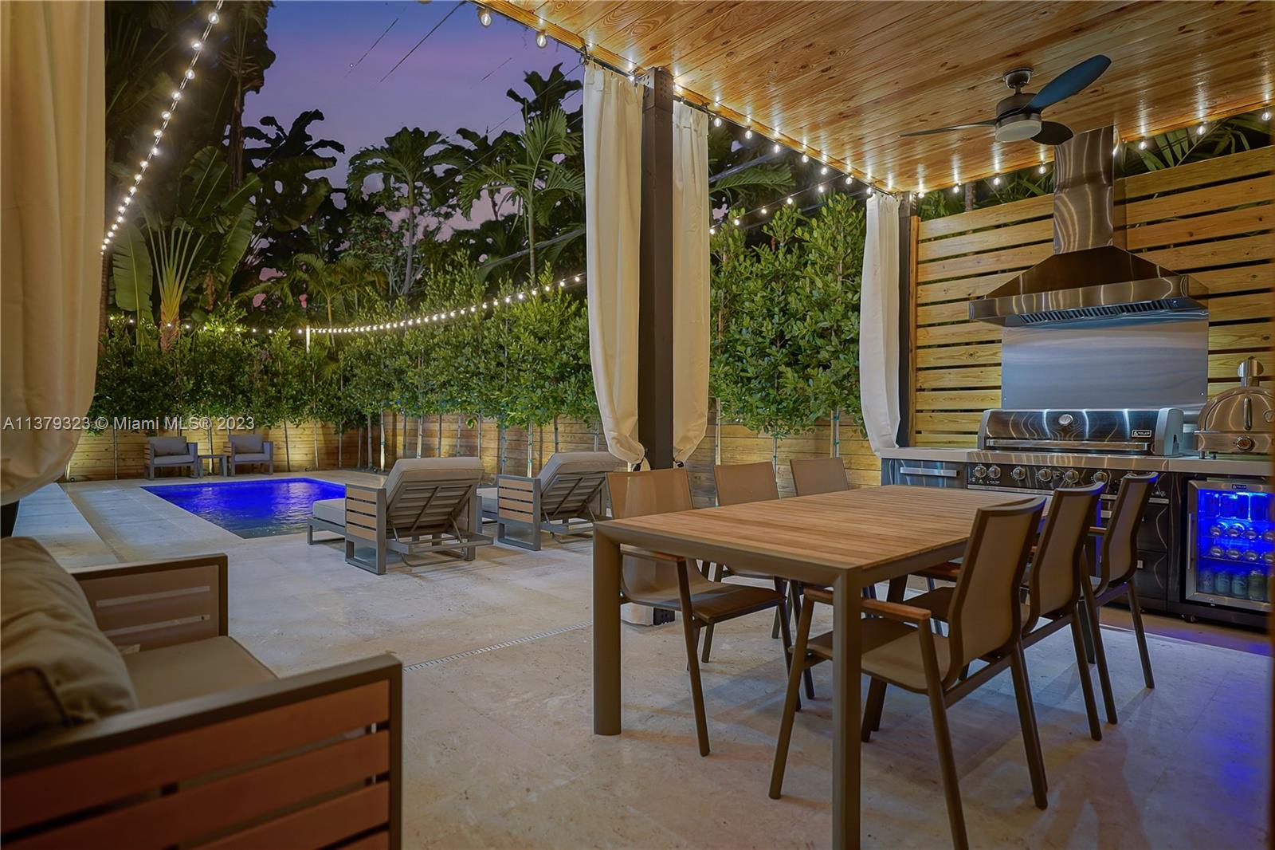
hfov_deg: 84.0
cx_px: 638
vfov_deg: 61.9
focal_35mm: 20
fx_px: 708
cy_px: 425
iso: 800
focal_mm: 20
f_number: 1.8
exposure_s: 1/25
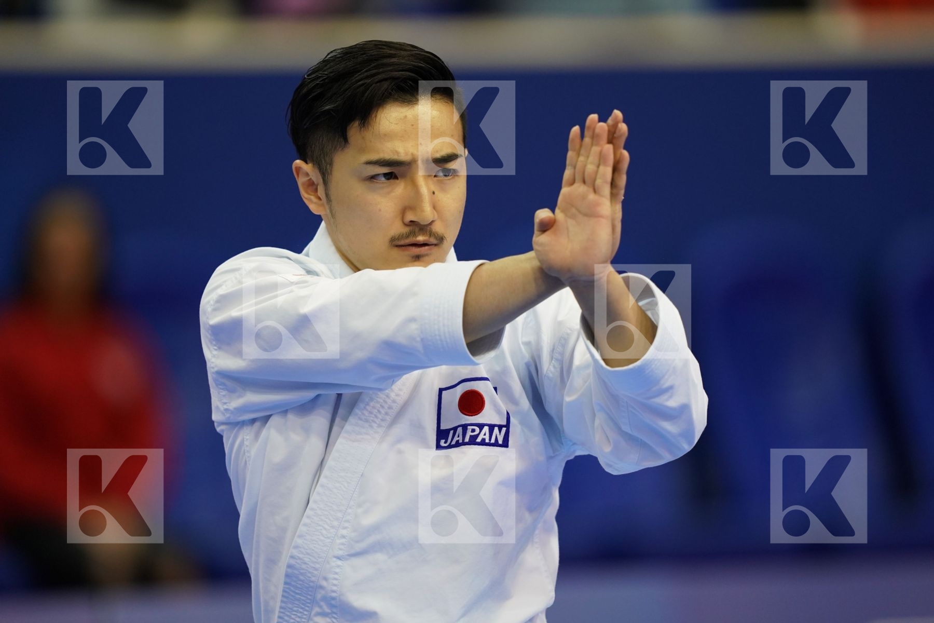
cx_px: 467
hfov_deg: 5.2
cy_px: 312
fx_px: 10377
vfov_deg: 3.4
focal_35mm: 400
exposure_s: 1/500
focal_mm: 400
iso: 2000
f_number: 2.8
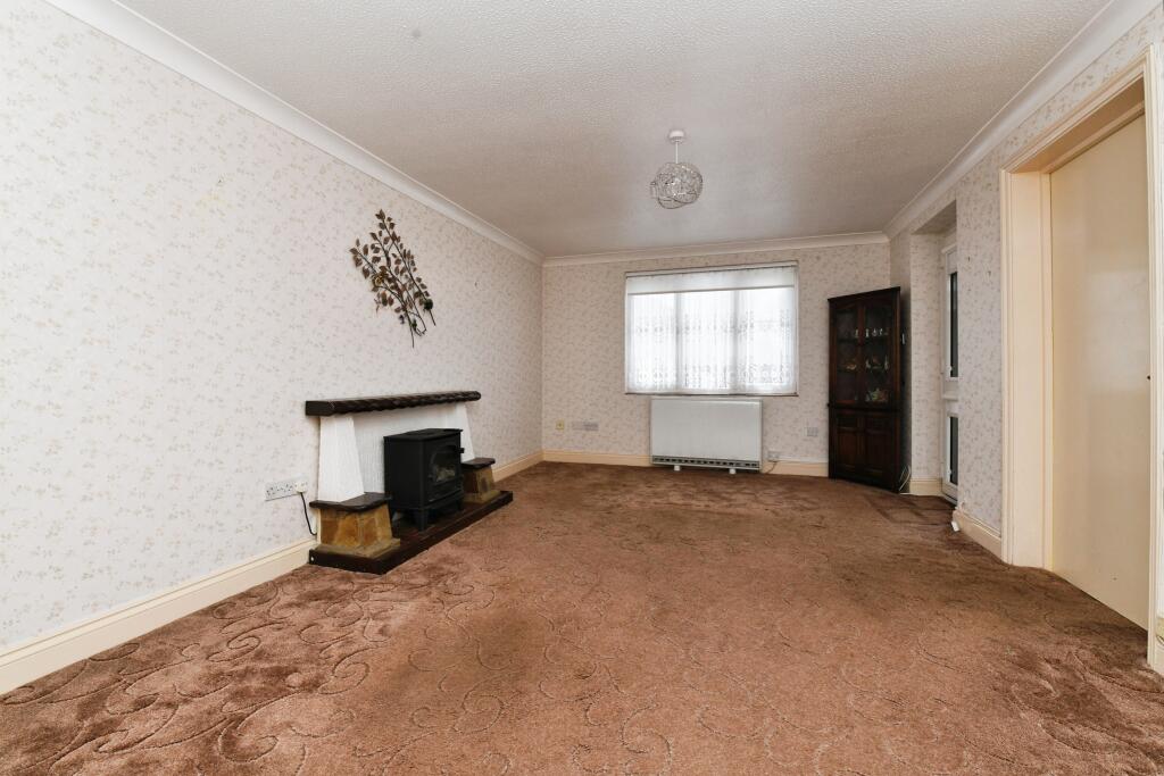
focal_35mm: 15
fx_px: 485
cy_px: 388
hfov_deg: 100.4
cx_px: 582
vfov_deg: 77.3
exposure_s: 1/60
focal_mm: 15
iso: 800
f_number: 10
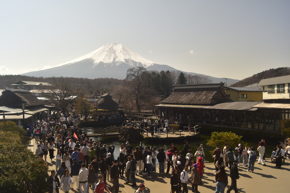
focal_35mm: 82
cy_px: 96
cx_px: 145
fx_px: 665
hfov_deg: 24.6
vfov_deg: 16.6
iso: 100
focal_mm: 55
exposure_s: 1/200
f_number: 8
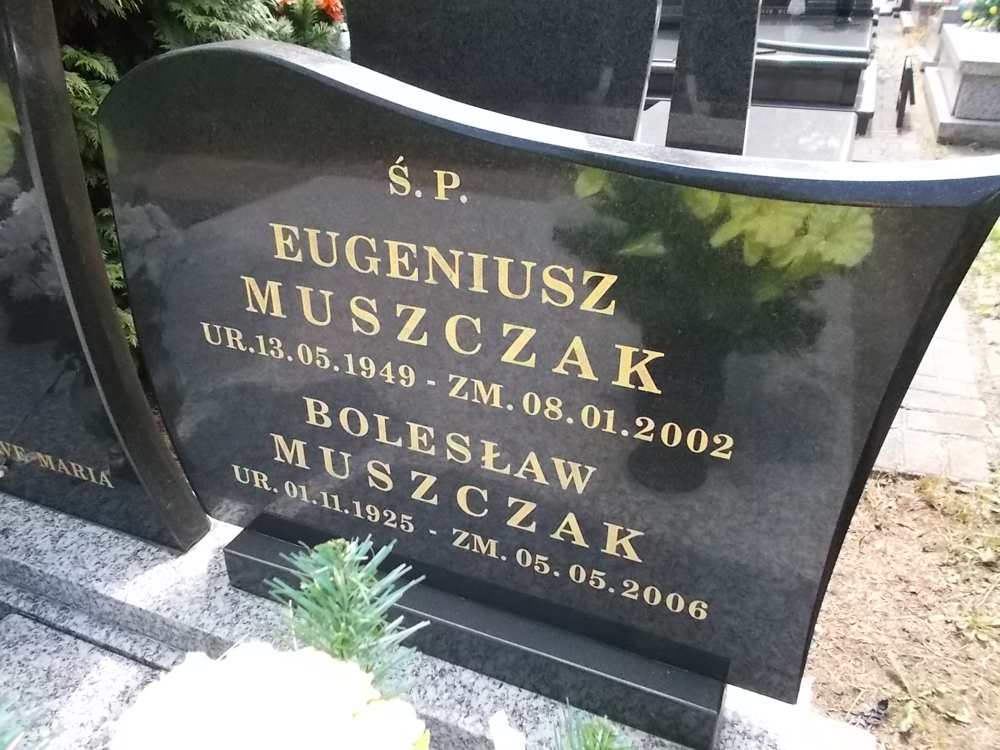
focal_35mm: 26
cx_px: 500
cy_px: 375
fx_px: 751
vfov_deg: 53.1
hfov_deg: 67.3
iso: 400
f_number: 8
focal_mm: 4.6
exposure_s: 1/160
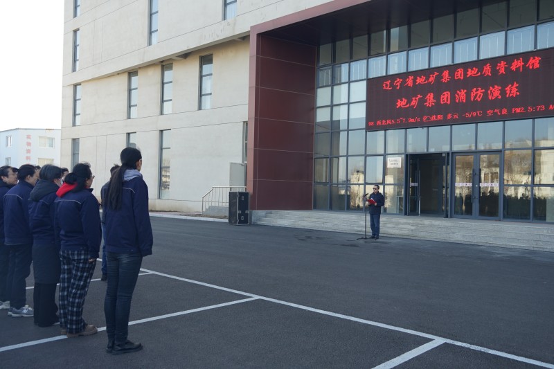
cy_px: 184
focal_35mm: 30
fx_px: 462
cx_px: 277
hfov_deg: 61.9
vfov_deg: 43.6
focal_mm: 30
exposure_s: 1/80
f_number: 5.6
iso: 100
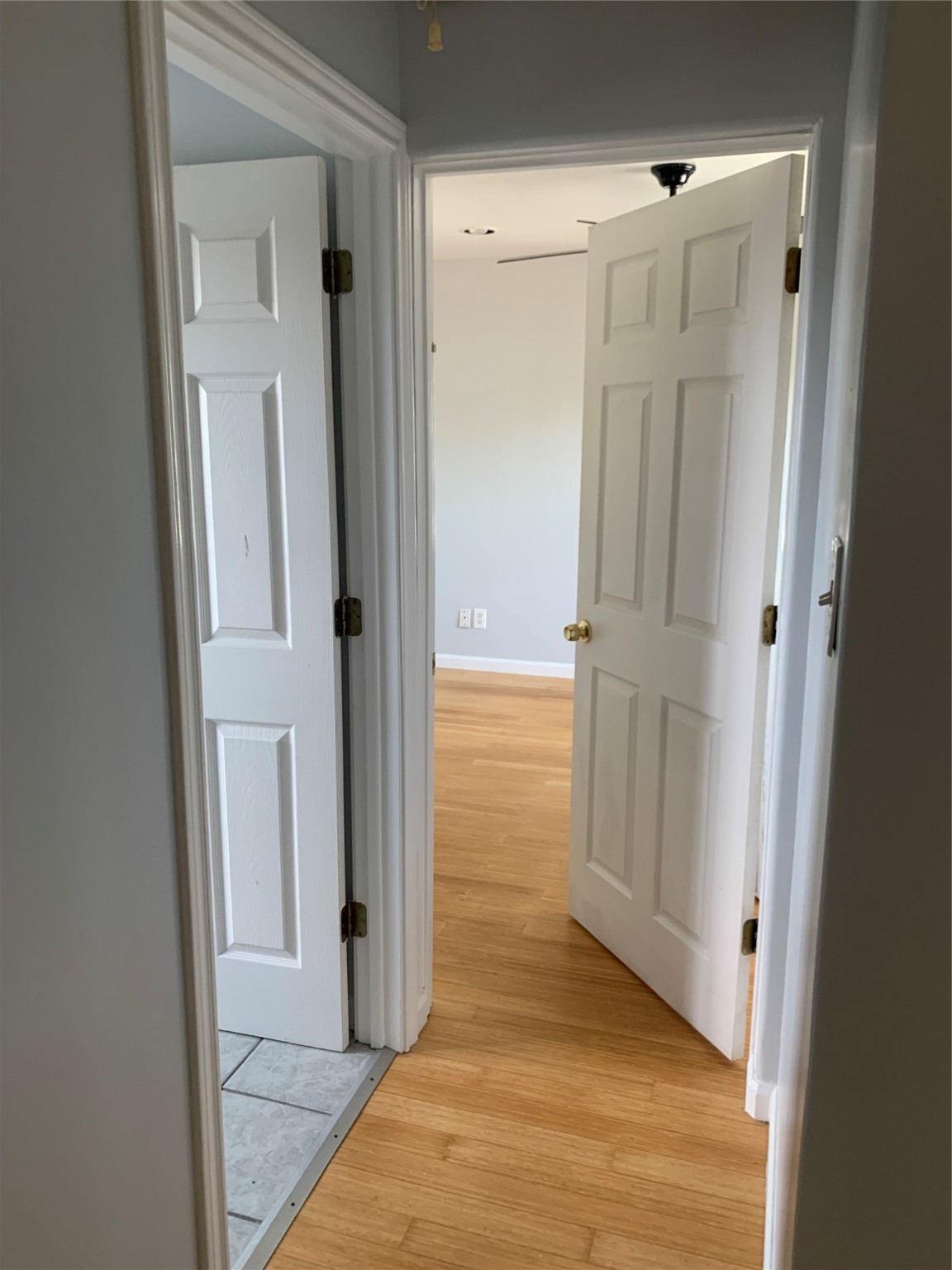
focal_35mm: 26
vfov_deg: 67.3
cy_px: 635
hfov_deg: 53.1
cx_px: 476
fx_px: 953
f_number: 1.8
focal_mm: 4.25
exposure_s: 1/60
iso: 125
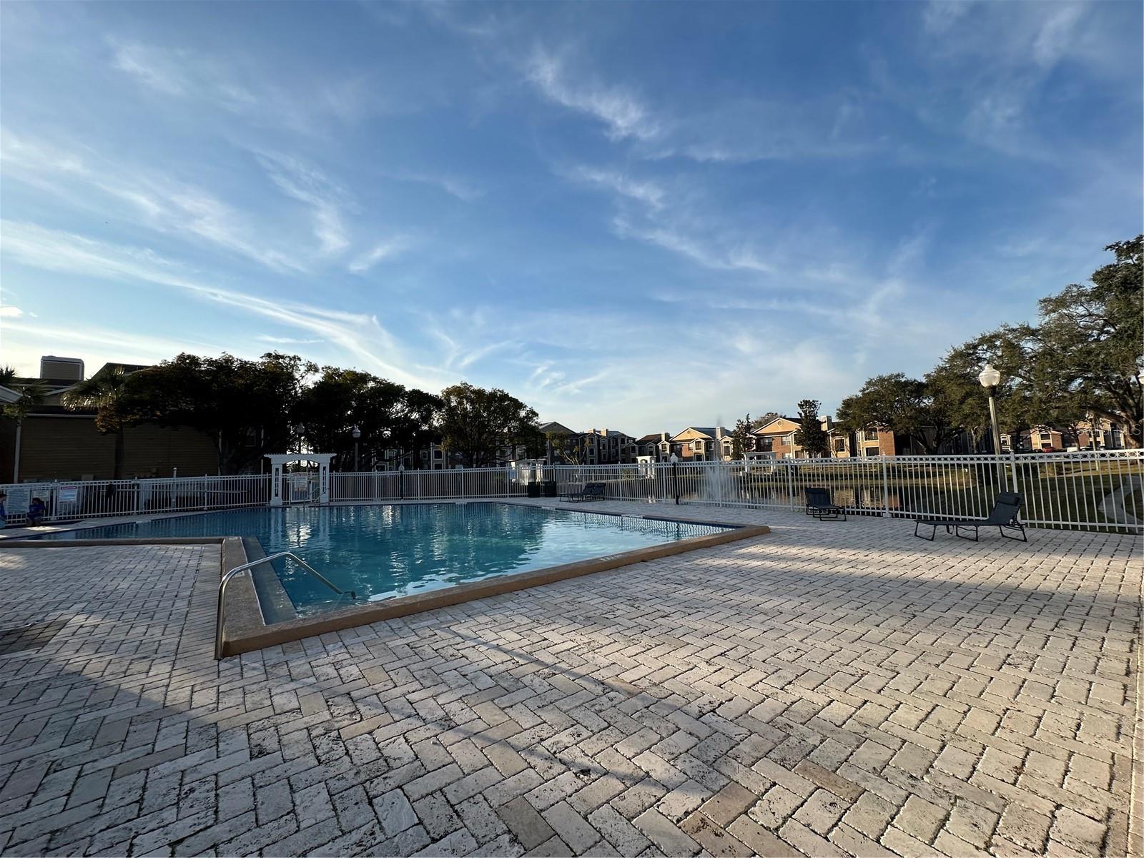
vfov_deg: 85.7
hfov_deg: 102.1
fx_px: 463
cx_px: 572
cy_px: 429
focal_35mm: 14
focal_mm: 2.22
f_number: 2.2
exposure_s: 1/1689
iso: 50
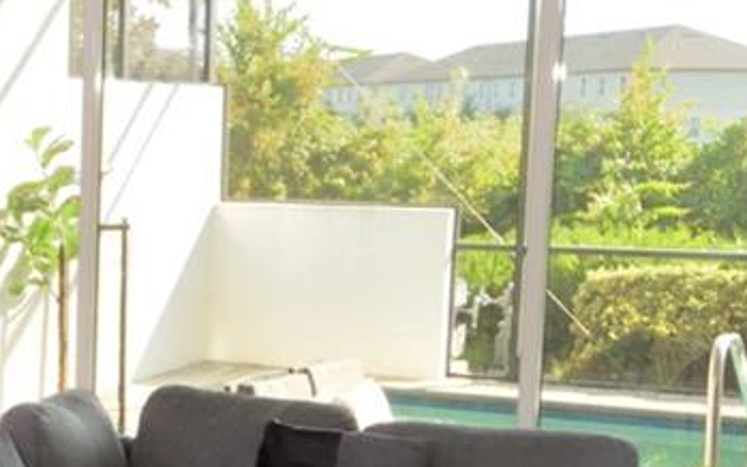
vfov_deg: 15.4
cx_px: -190
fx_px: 1710
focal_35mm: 84
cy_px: 386
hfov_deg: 22.4
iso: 800
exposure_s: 1/100
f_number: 13
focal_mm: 12
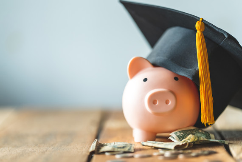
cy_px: 81
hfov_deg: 15.2
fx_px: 908
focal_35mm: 135
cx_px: 121
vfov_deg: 10.2
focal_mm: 135
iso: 200
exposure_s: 1/125
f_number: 1.8
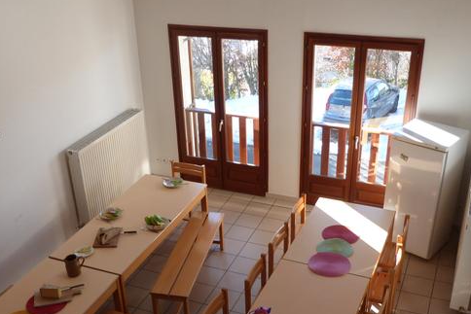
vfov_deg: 31.0
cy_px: 207
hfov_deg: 45.4
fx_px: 563
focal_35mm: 43
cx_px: 224
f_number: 2.8
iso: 80
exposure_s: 1/60
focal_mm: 4.5
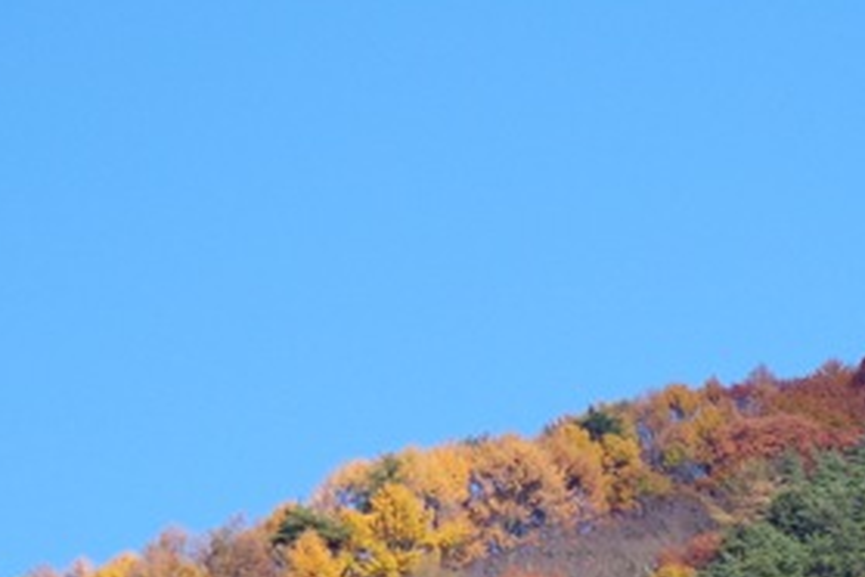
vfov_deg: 2.4
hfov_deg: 3.6
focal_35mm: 576
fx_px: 13839
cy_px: 499
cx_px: 893
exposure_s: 1/500
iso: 100
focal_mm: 105
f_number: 5
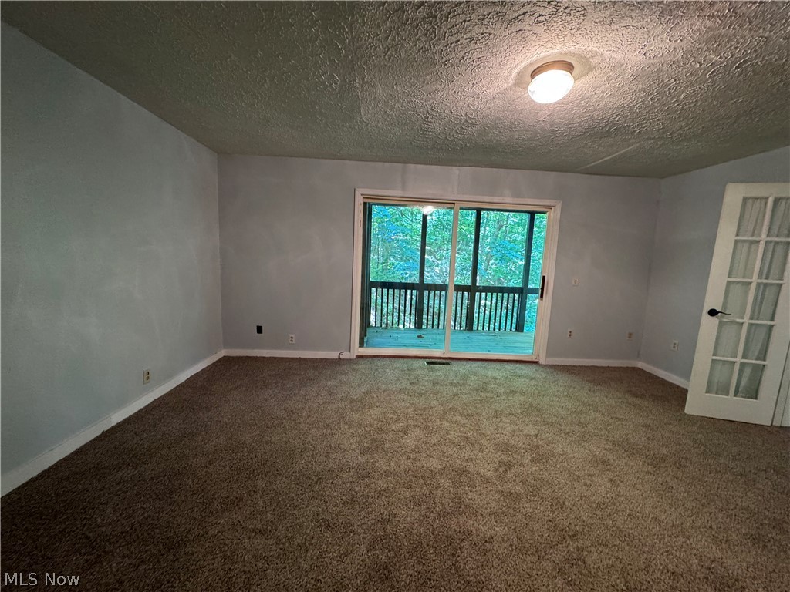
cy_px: 296
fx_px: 320
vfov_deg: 85.7
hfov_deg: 102.1
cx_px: 395
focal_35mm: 14
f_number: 2.2
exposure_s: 1/60
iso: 640
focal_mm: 2.22
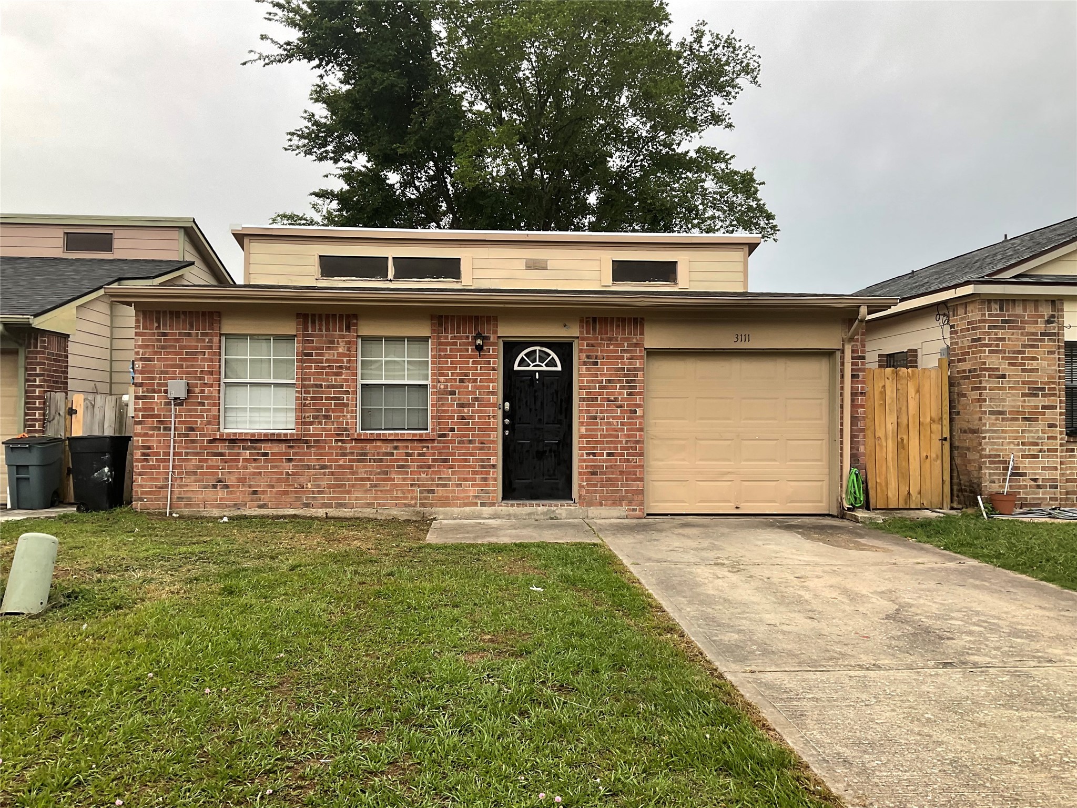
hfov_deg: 61.7
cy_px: 404
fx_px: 902
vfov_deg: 48.2
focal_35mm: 29
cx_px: 538
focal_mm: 3
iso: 16
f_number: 1.8
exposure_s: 1/100
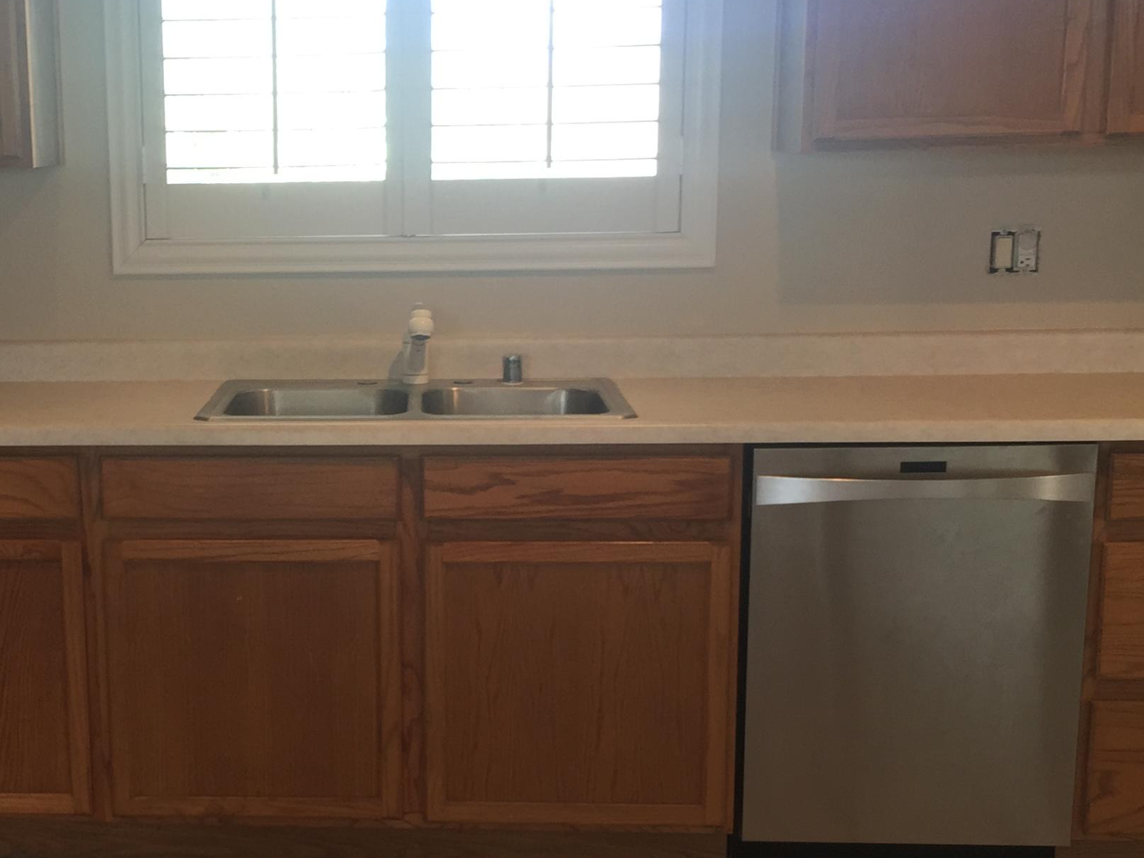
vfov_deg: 27.0
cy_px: 506
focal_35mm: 54
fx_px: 1784
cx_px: 269
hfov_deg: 34.7
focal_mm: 4.15
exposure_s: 1/40
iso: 40
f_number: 2.2
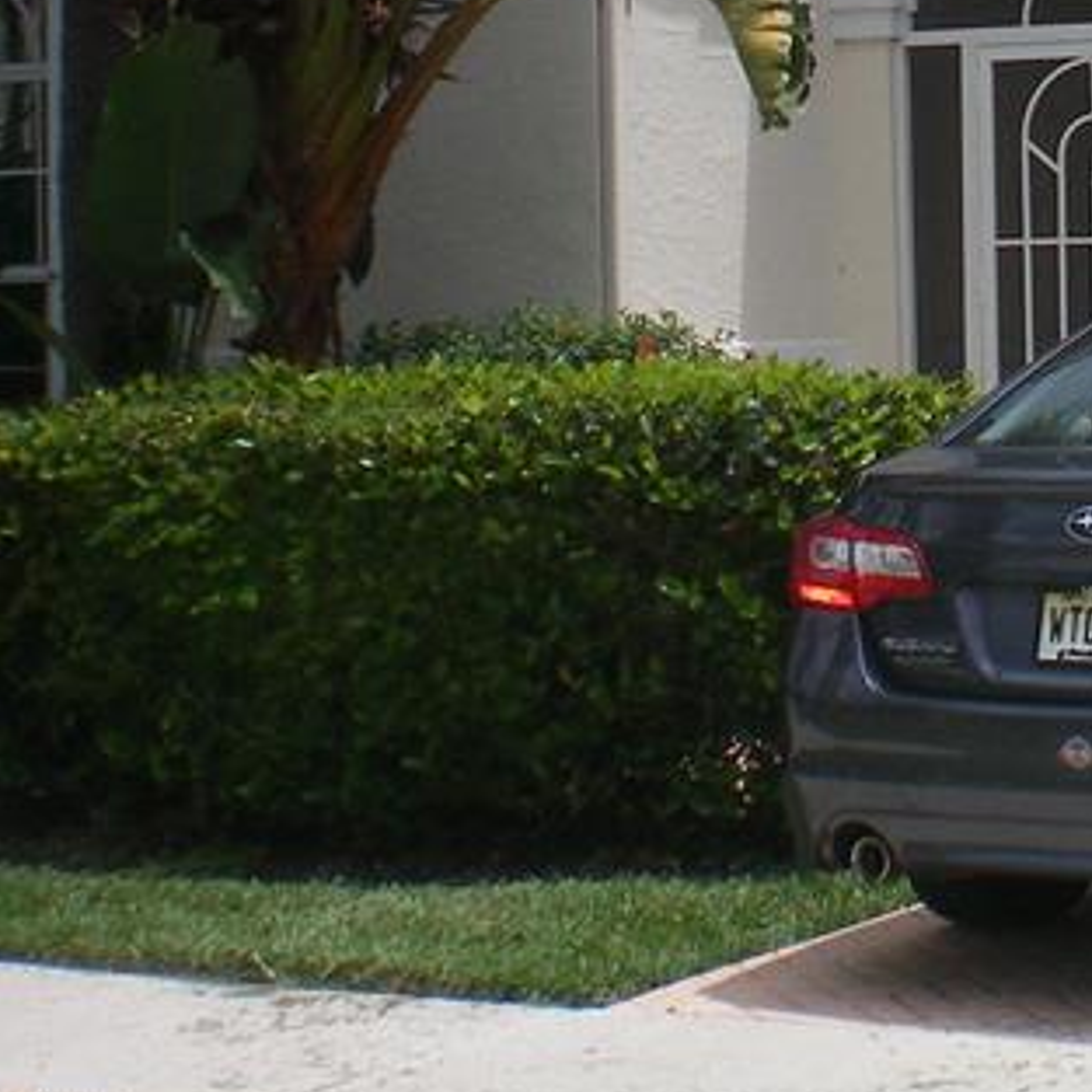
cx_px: 1448
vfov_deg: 15.7
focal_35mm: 110
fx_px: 3926
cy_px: 223
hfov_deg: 15.1
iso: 64
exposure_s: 1/800
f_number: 4.6
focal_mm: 6.3
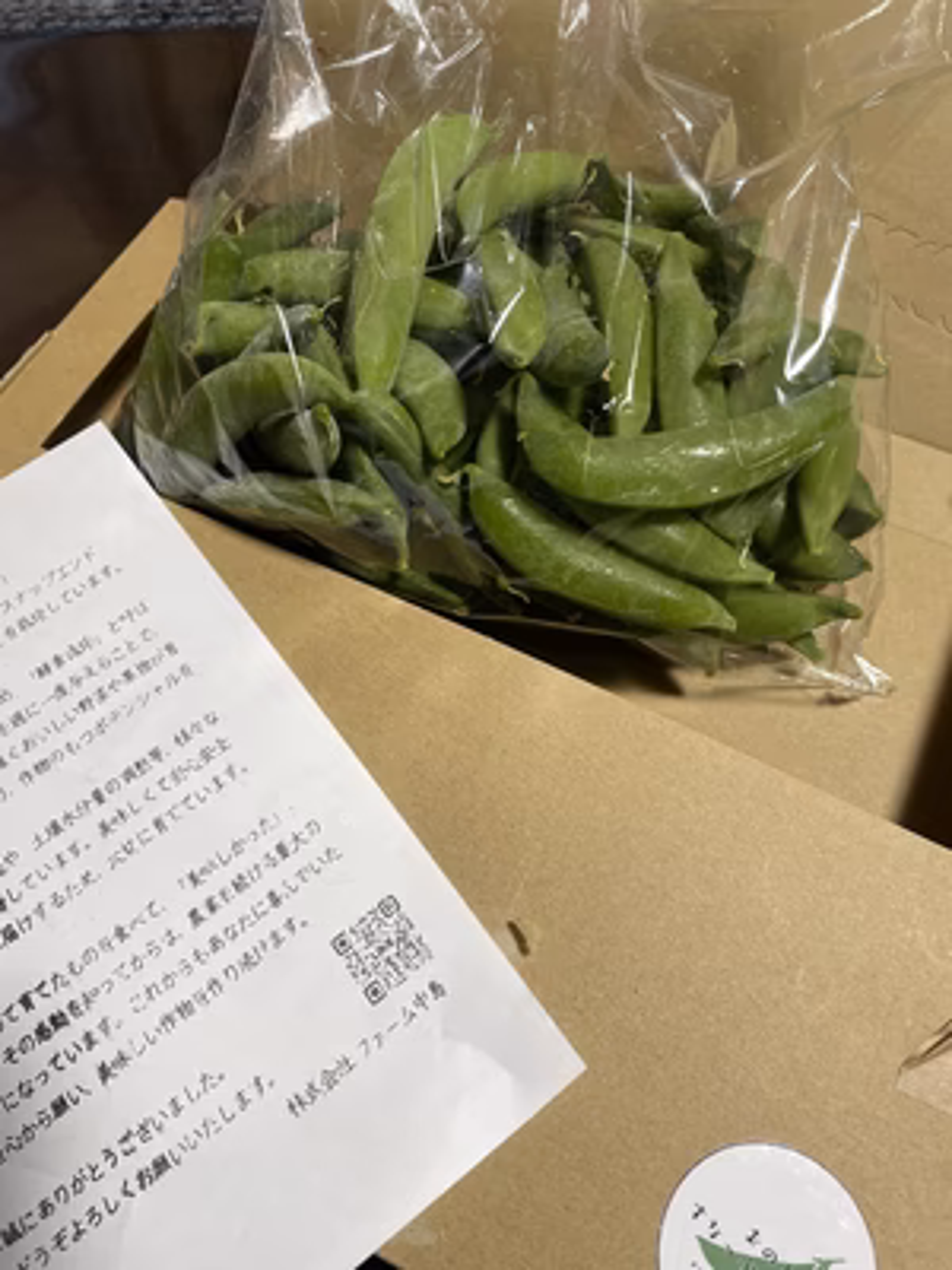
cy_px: 635
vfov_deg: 67.3
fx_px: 953
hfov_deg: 53.1
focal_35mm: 26
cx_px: 476
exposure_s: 1/100
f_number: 1.6
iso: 100
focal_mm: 4.2
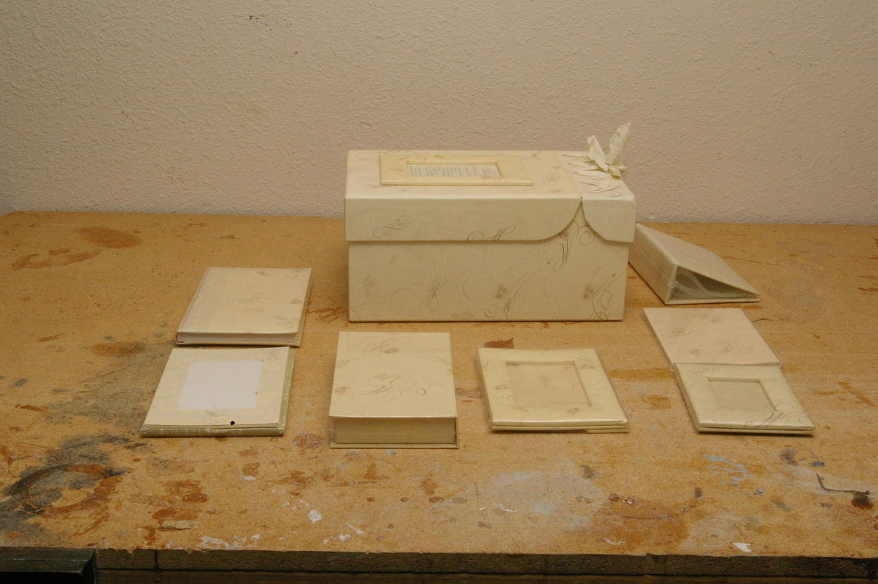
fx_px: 1133
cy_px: 292
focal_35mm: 46
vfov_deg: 28.9
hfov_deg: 42.4
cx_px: 439
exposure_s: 1/180
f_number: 27
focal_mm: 31
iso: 1600
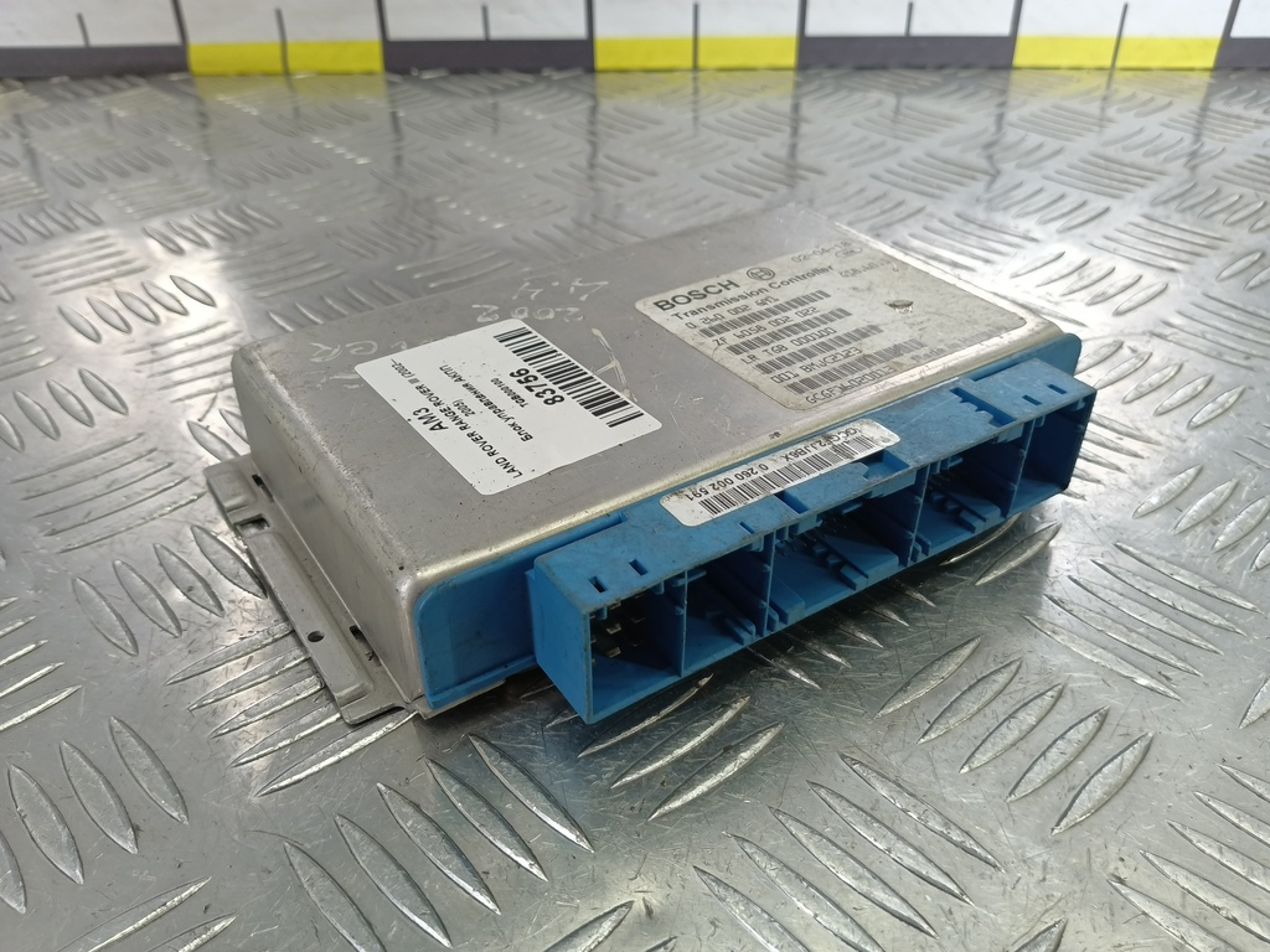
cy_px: 476
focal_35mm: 23
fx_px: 844
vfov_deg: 58.9
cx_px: 635
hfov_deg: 73.9
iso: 153
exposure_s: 1/100
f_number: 1.6
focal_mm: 4.11
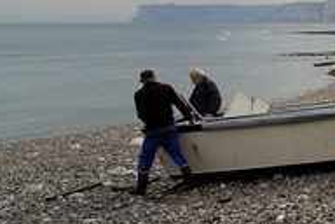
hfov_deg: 23.5
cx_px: 331
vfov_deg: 16.3
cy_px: 47
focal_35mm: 83
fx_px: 772
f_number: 10
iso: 400
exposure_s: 1/160
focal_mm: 38
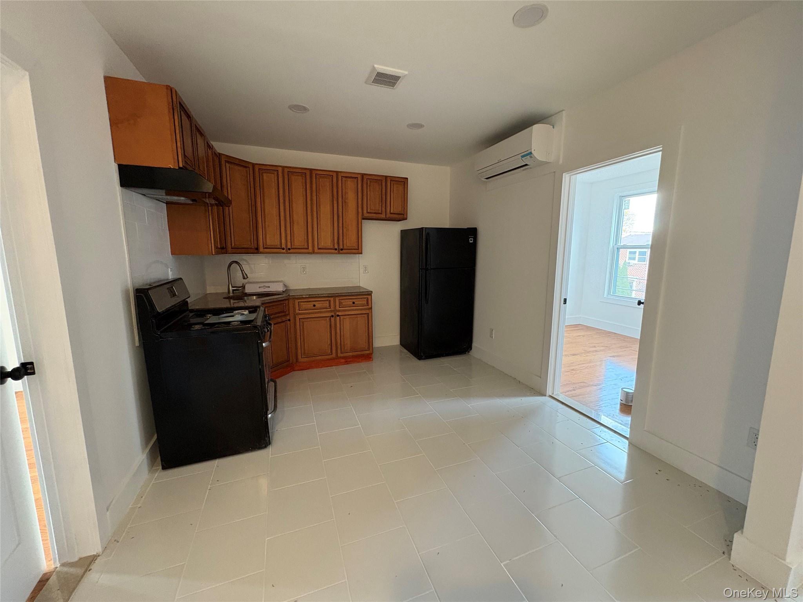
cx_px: 402
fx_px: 325
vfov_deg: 85.7
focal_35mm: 14
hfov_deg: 102.1
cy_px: 301
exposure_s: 1/60
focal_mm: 2.22
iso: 500
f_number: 2.2
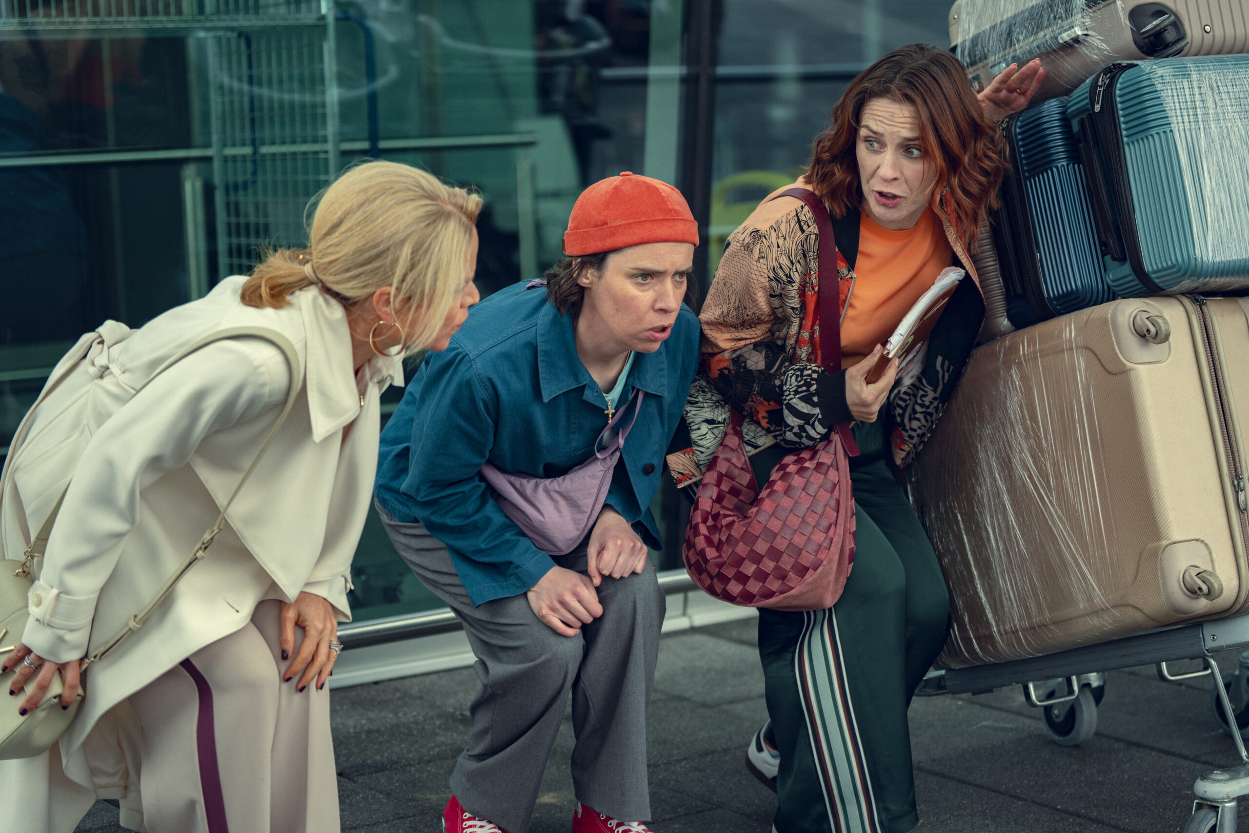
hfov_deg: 28.8
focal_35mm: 70
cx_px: 624
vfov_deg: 19.5
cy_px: 416
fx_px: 2429
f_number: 2.8
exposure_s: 1/125
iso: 100
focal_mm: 70
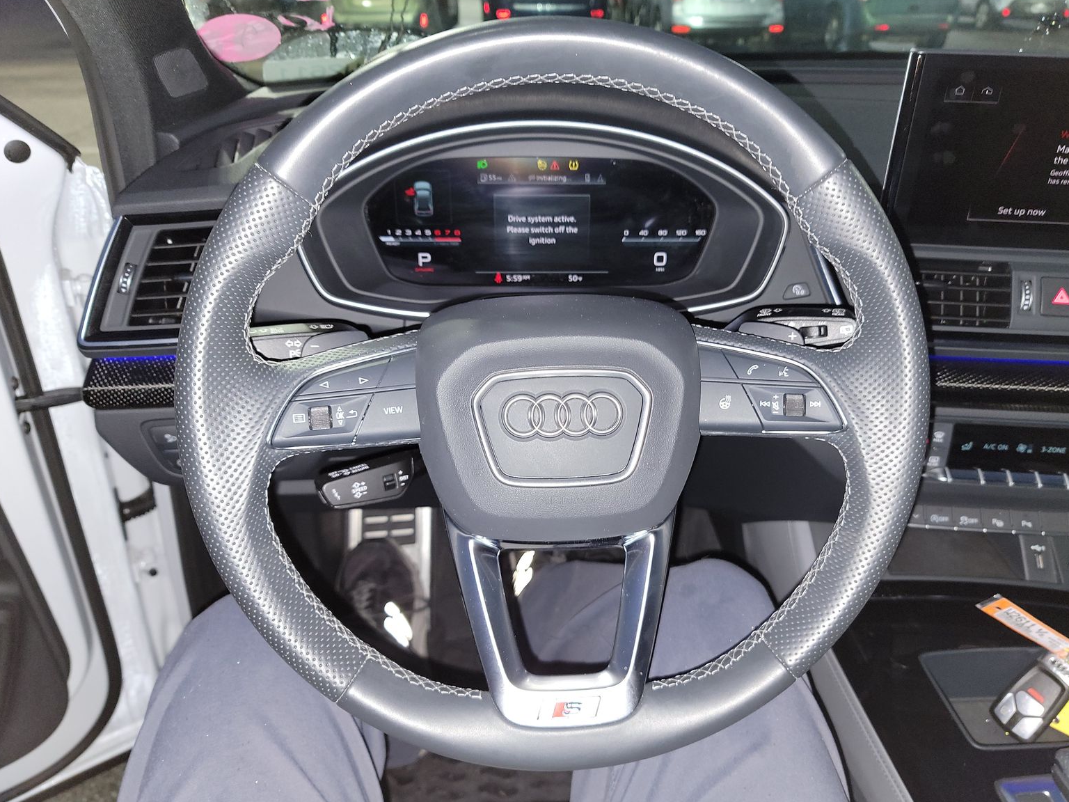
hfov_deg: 69.4
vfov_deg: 54.9
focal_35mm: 25
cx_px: 553
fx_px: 772
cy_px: 397
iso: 360
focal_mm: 6.7
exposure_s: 1/15
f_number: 1.8
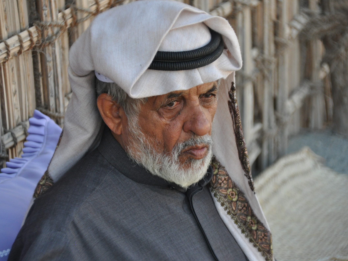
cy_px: 131
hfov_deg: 8.4
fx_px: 2378
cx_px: 176
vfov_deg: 6.3
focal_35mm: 237
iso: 800
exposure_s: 1/250
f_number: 5.6
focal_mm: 145
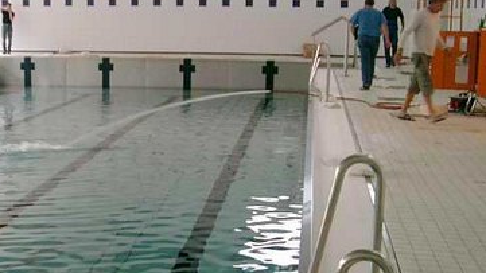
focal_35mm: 67
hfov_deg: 30.9
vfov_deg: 17.9
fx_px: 863
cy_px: 210
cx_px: 120
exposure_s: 1/30
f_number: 2.6
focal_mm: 7.6
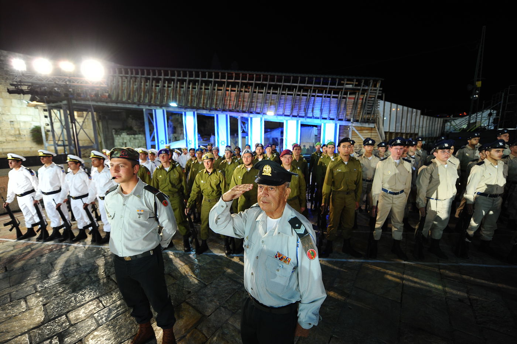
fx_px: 201
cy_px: 172
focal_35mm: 14
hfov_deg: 104.3
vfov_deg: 81.1
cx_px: 258
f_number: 2.8
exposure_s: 1/80
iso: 640
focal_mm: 14
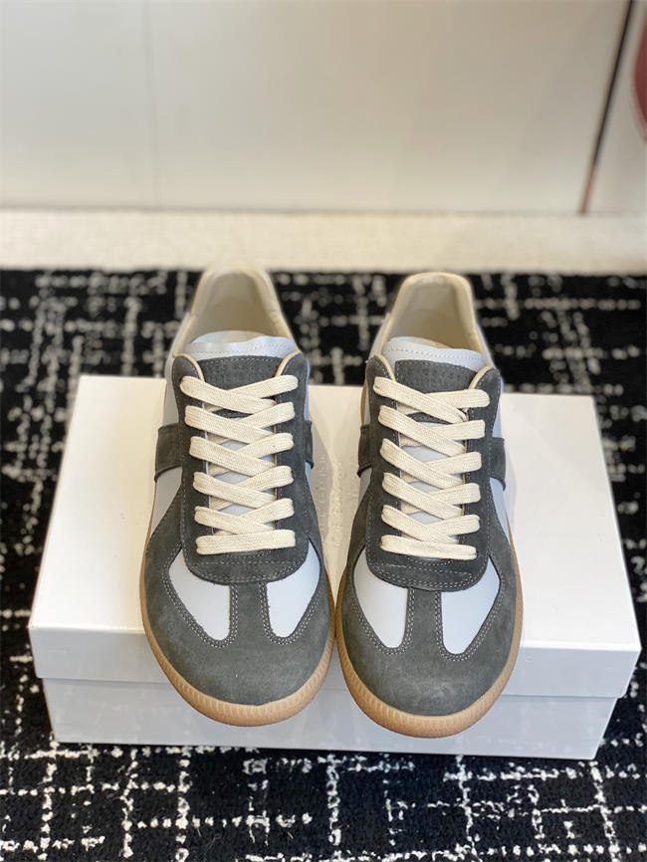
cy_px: 431
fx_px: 1295
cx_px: 324
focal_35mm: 52
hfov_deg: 28.0
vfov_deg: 36.8
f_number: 2
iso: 64
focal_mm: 6
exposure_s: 1/122
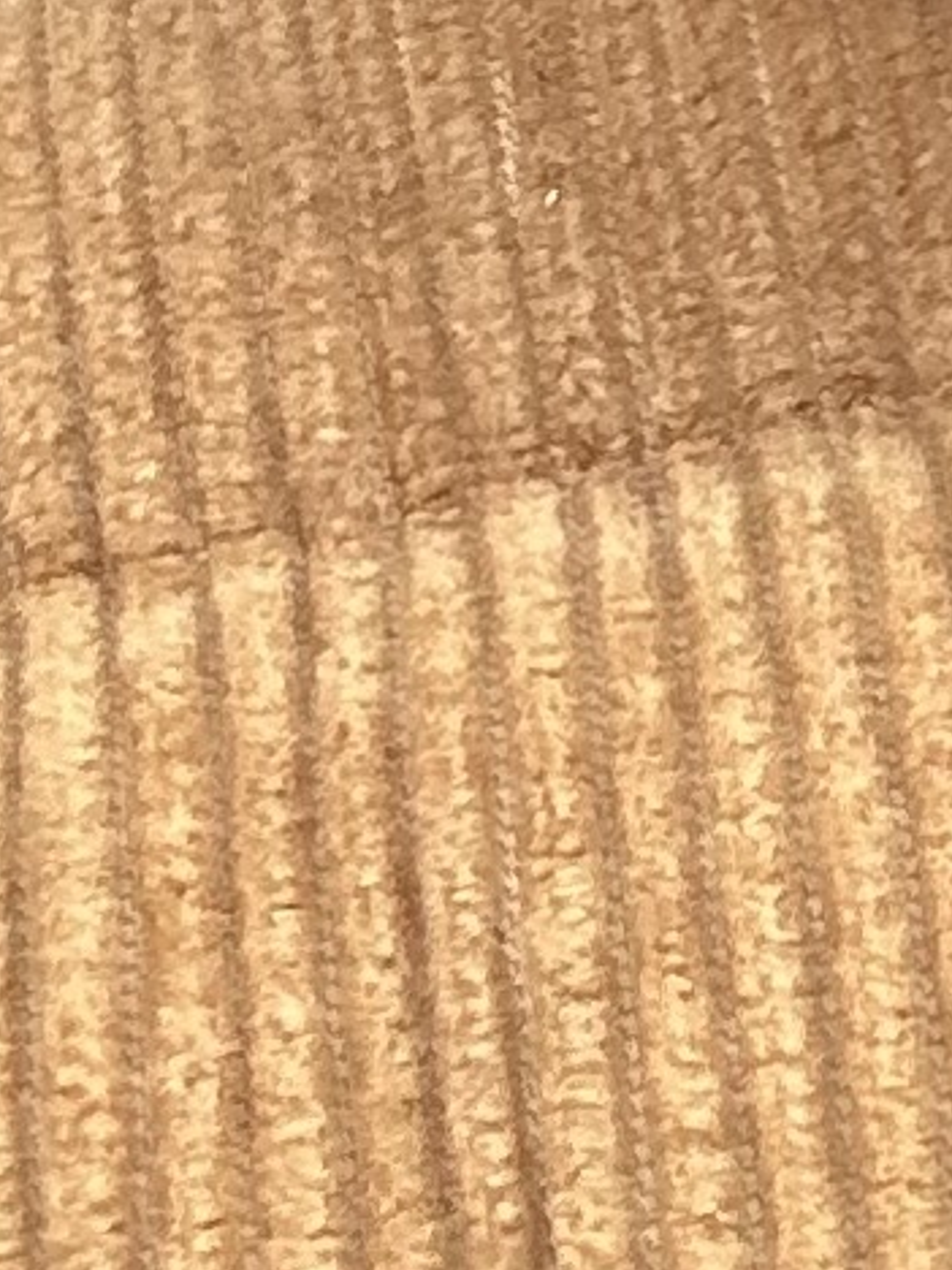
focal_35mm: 198
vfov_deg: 8.7
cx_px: 2379
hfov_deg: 7.0
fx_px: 7260
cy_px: -2241
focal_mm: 2.69
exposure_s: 1/146
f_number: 1.9
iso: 40
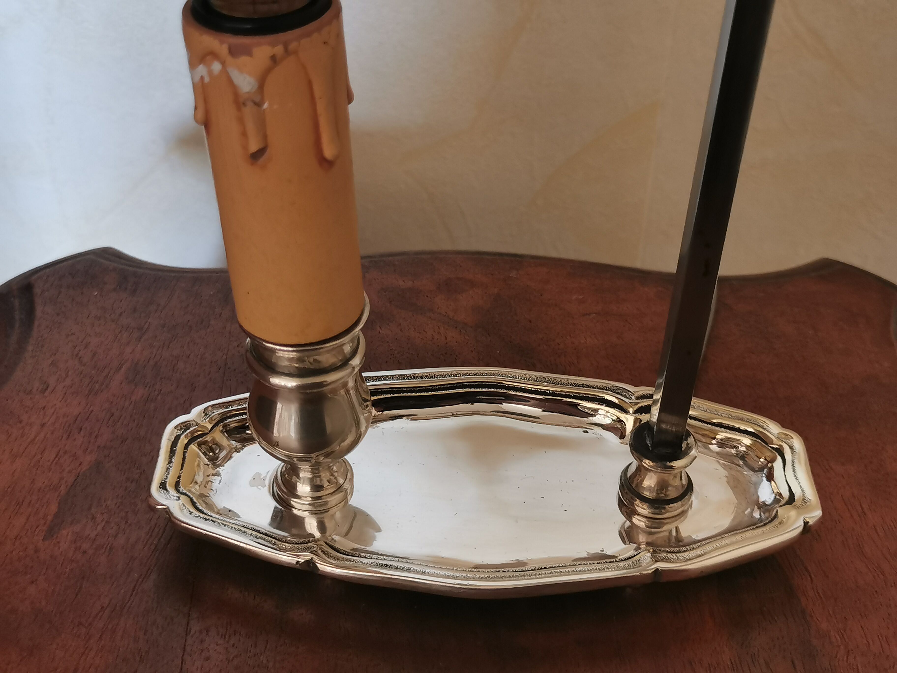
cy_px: 336
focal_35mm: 44
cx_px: 448
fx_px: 1140
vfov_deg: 32.9
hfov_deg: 42.9
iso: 125
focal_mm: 5.58
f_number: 1.8
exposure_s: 1/50
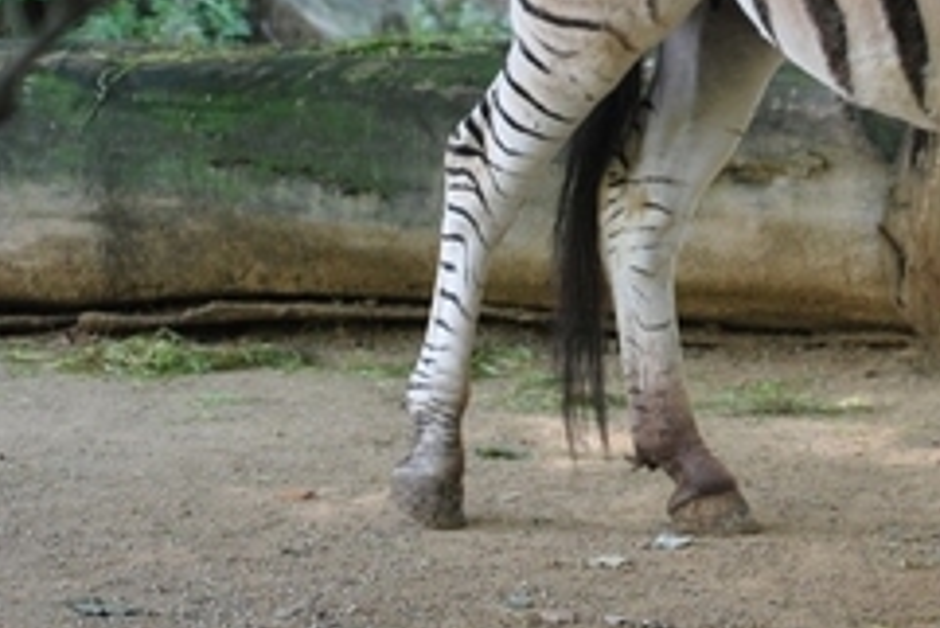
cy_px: 142
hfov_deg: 9.9
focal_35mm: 205
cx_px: 1069
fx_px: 5362
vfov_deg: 6.7
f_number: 4.5
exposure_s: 1/80
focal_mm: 55
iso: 200
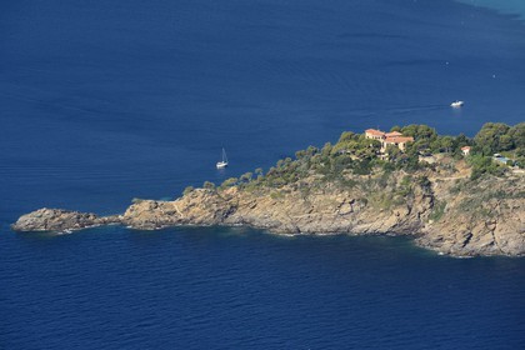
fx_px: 2916
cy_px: 175
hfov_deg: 10.3
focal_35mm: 200
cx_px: 262
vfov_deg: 6.9
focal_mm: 200
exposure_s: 1/1600
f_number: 10
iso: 800
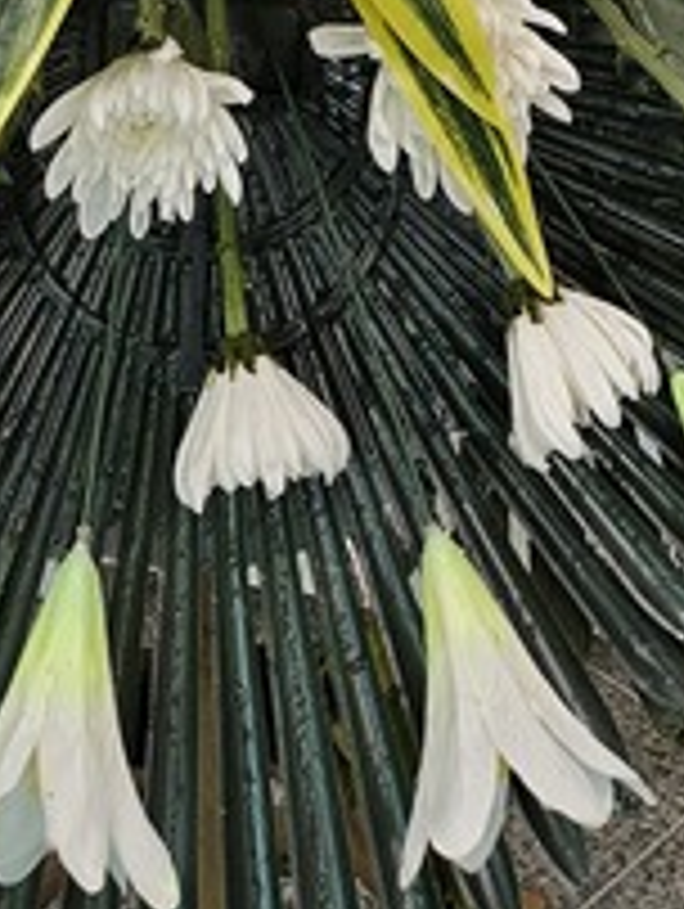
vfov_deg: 15.1
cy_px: -898
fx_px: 2787
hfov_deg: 13.9
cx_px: 171
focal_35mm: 106
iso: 64
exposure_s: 1/60
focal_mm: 5.4
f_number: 1.8
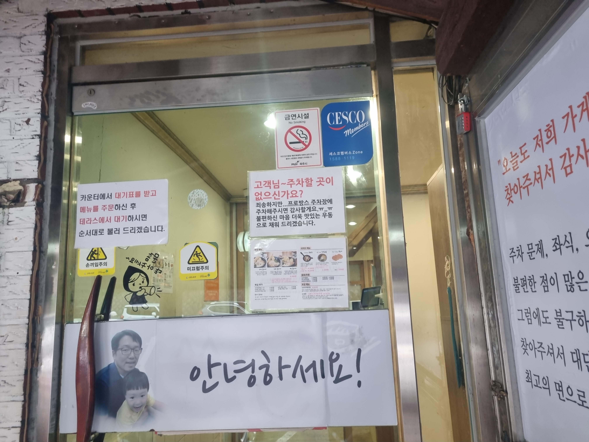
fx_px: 442
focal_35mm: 26
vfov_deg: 53.1
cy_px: 221
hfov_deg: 67.3
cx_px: 294
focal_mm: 5.4
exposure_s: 1/40
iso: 200
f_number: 1.8
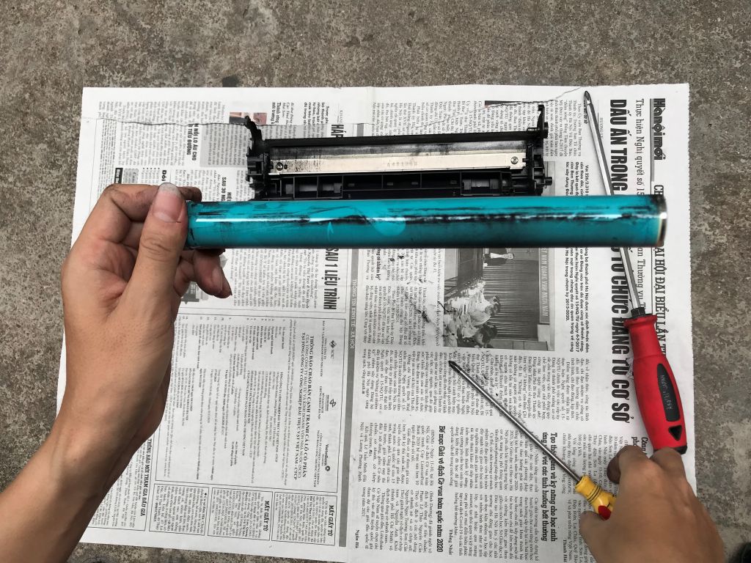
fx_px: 607
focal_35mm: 28
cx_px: 376
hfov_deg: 63.4
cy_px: 282
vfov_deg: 49.7
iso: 20
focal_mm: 3.99
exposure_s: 1/242
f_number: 1.8
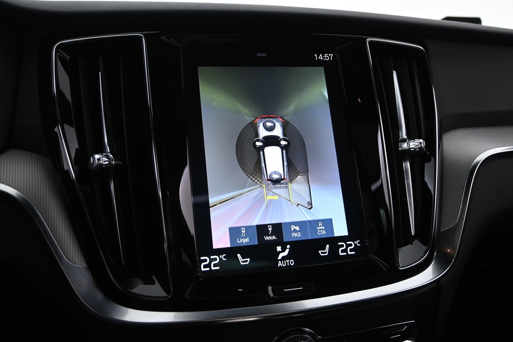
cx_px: 256
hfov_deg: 61.9
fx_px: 427
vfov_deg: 43.6
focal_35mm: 30
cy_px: 171
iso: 2500
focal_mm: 20
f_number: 3.8
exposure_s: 1/60
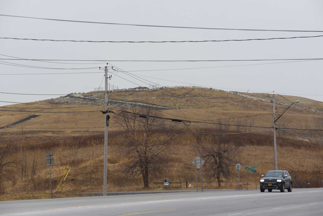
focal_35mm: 180
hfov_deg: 11.4
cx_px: 162
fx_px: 1615
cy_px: 108
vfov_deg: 7.6
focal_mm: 180
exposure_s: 1/400
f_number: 5.6
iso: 500
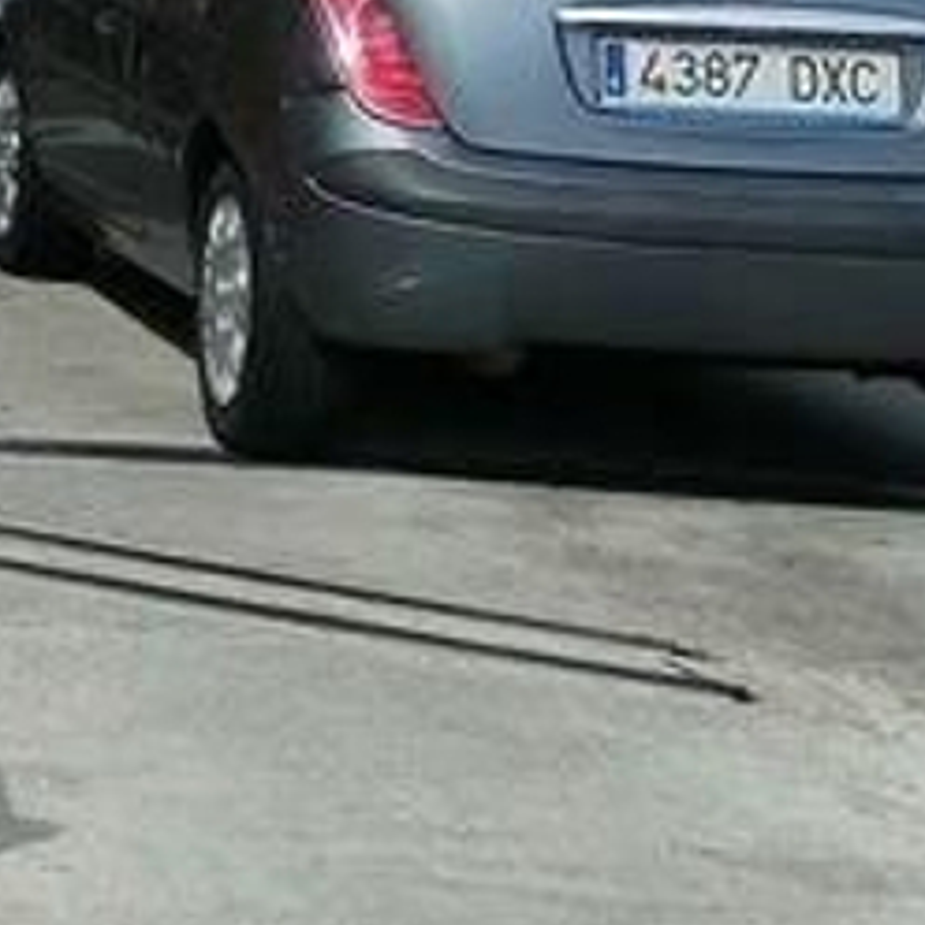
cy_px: -619
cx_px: -1070
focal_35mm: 154
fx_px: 4656
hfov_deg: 10.3
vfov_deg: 10.8
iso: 50
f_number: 1.8
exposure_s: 1/1757
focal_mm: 3.96
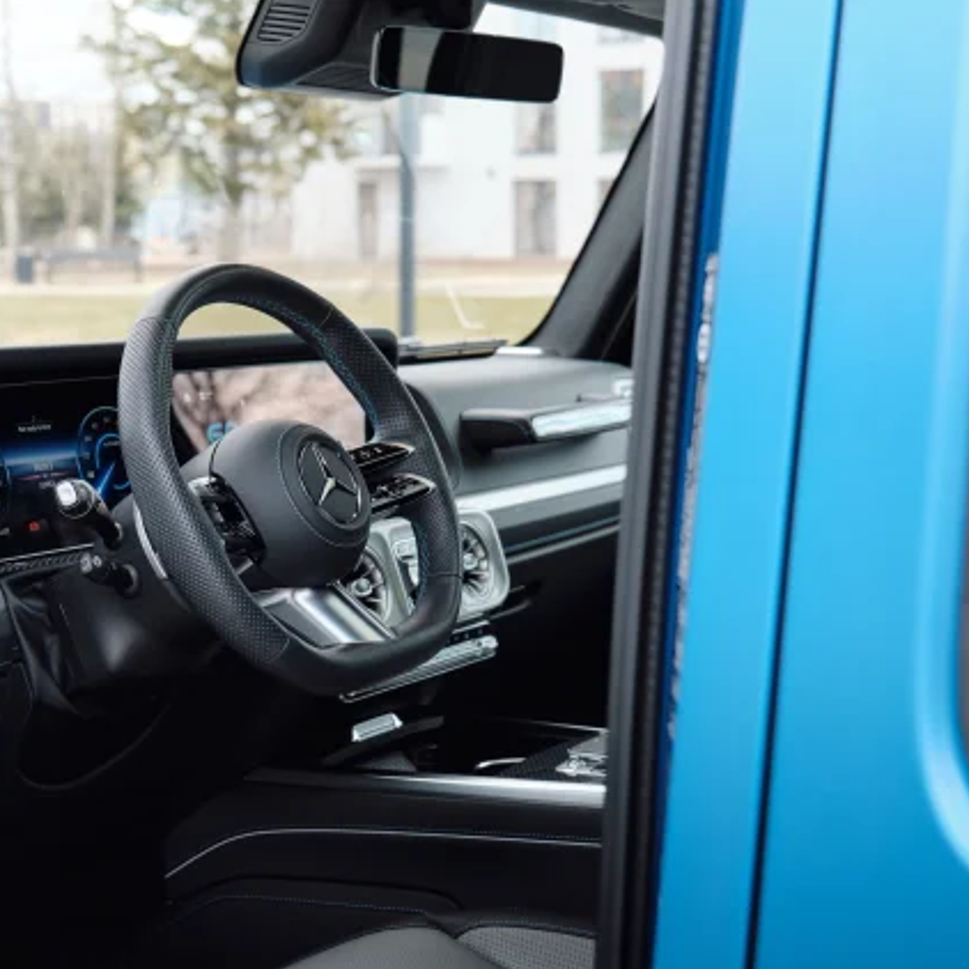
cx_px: 317
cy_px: 488
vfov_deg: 29.6
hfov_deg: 29.3
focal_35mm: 58
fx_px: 1837
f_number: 3.5
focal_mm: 30.1
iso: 320
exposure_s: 1/280
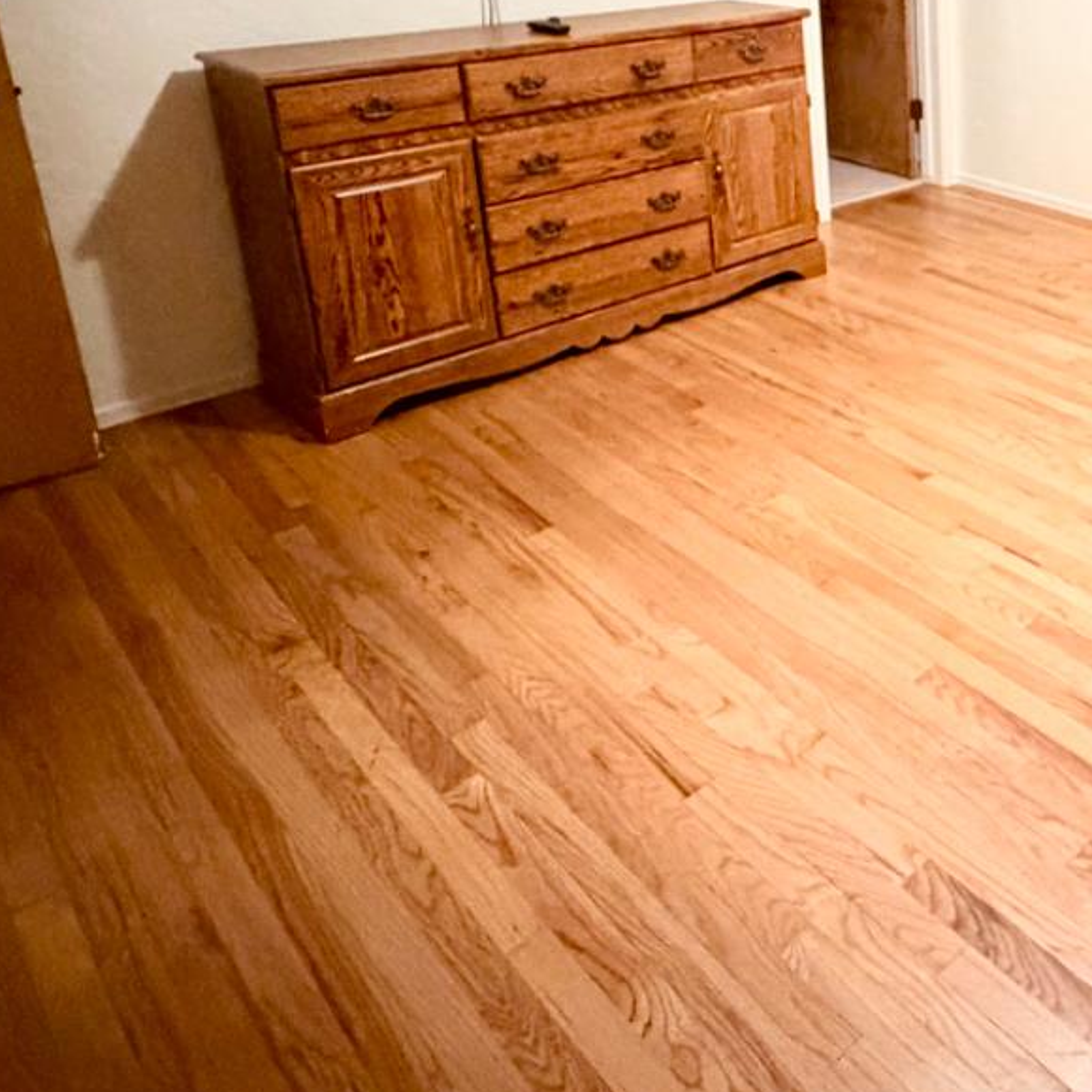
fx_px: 1142
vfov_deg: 47.2
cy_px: 159
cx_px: 1148
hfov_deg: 42.3
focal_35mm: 32
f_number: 2.2
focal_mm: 2.22
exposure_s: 1/40
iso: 1000
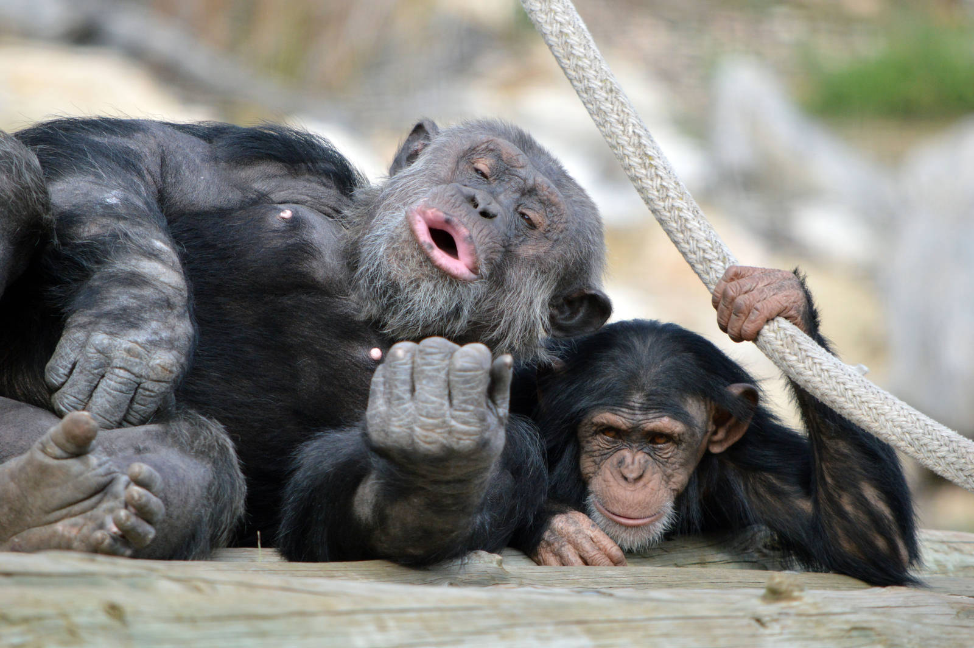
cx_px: 487
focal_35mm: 450
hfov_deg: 4.6
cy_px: 324
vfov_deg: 3.0
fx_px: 12165
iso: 800
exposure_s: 1/1600
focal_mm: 300
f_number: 5.6
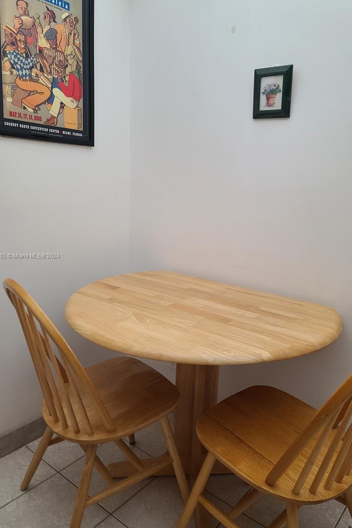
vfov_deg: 67.4
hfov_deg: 47.9
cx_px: 181
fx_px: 396
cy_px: 256
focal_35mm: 27
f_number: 1.8
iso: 80
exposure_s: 1/60
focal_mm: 7
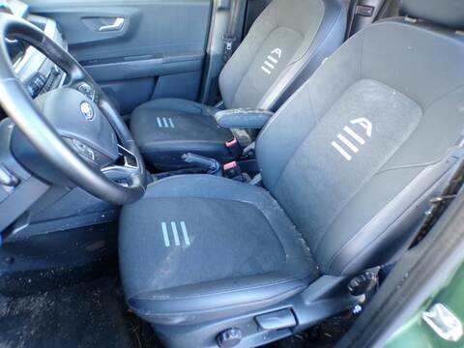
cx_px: 232
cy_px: 174
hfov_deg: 71.6
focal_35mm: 24
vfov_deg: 56.8
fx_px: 322
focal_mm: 4.3
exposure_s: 1/17
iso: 272
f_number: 3
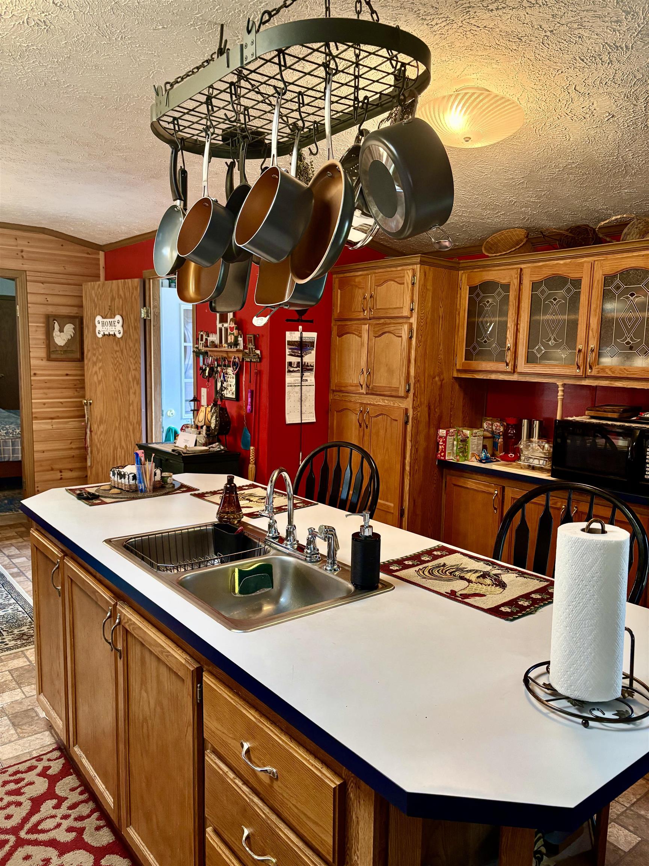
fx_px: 650
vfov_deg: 67.3
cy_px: 433
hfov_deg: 53.1
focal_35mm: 26
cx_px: 324
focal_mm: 5.96
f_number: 1.6
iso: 160
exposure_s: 1/60
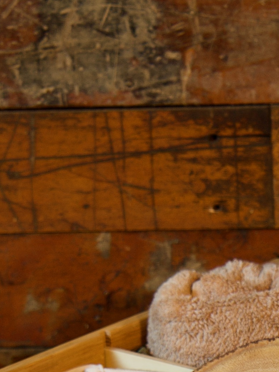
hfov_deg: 6.0
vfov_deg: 7.9
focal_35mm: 246
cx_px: 367
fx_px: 2644
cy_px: 567
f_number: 5.6
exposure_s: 1/25
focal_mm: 45
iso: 160
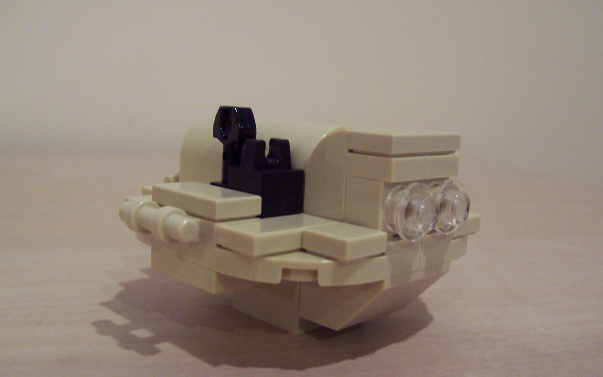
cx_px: 307
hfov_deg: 50.4
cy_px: 208
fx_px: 641
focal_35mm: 39
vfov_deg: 32.8
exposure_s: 1/10
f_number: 2.8
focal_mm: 5.6
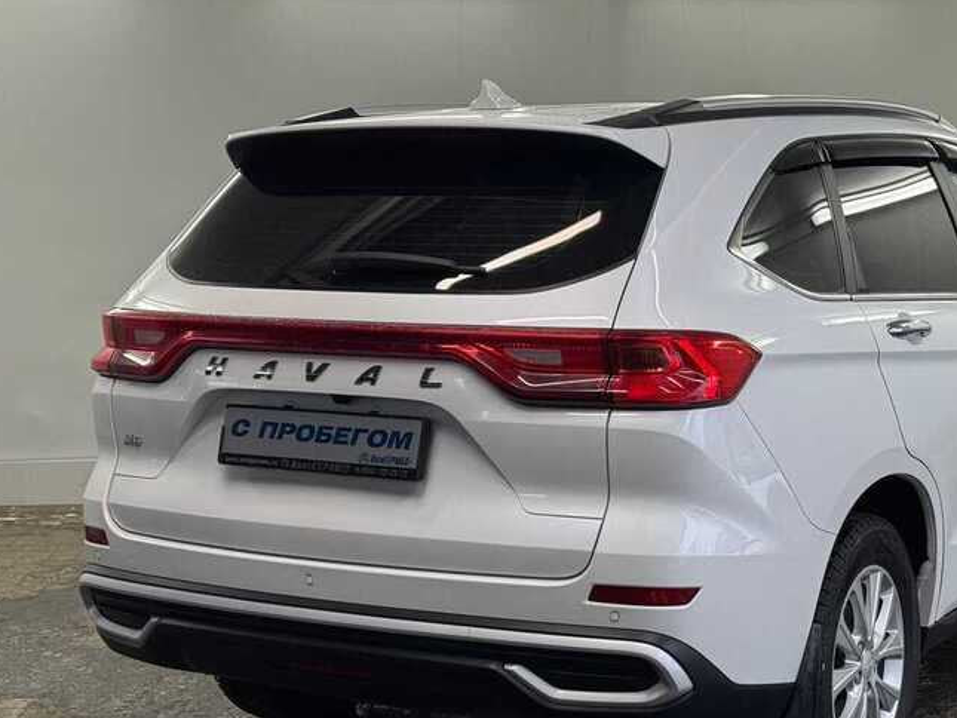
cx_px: 635
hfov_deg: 28.8
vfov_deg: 21.9
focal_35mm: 67
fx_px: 1853
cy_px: 378
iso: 50
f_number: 1.78
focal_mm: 6.76
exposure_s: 1/154
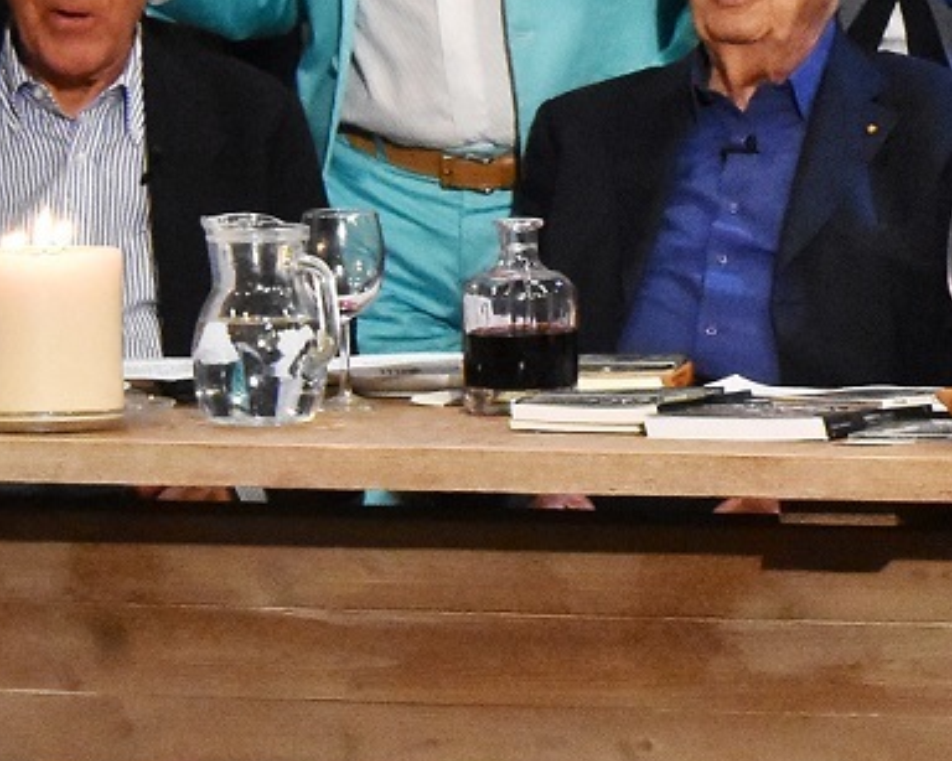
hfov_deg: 5.6
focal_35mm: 346
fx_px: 9746
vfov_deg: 4.5
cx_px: 999
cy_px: 265
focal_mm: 60
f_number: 8
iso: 6400
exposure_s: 1/60
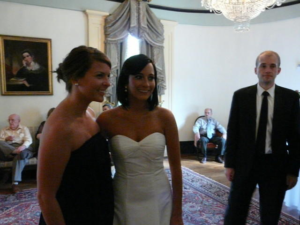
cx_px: 150
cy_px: 112
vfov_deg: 48.2
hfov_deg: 61.7
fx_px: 251
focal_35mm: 29
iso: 800
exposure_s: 1/25
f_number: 2.8
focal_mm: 4.6
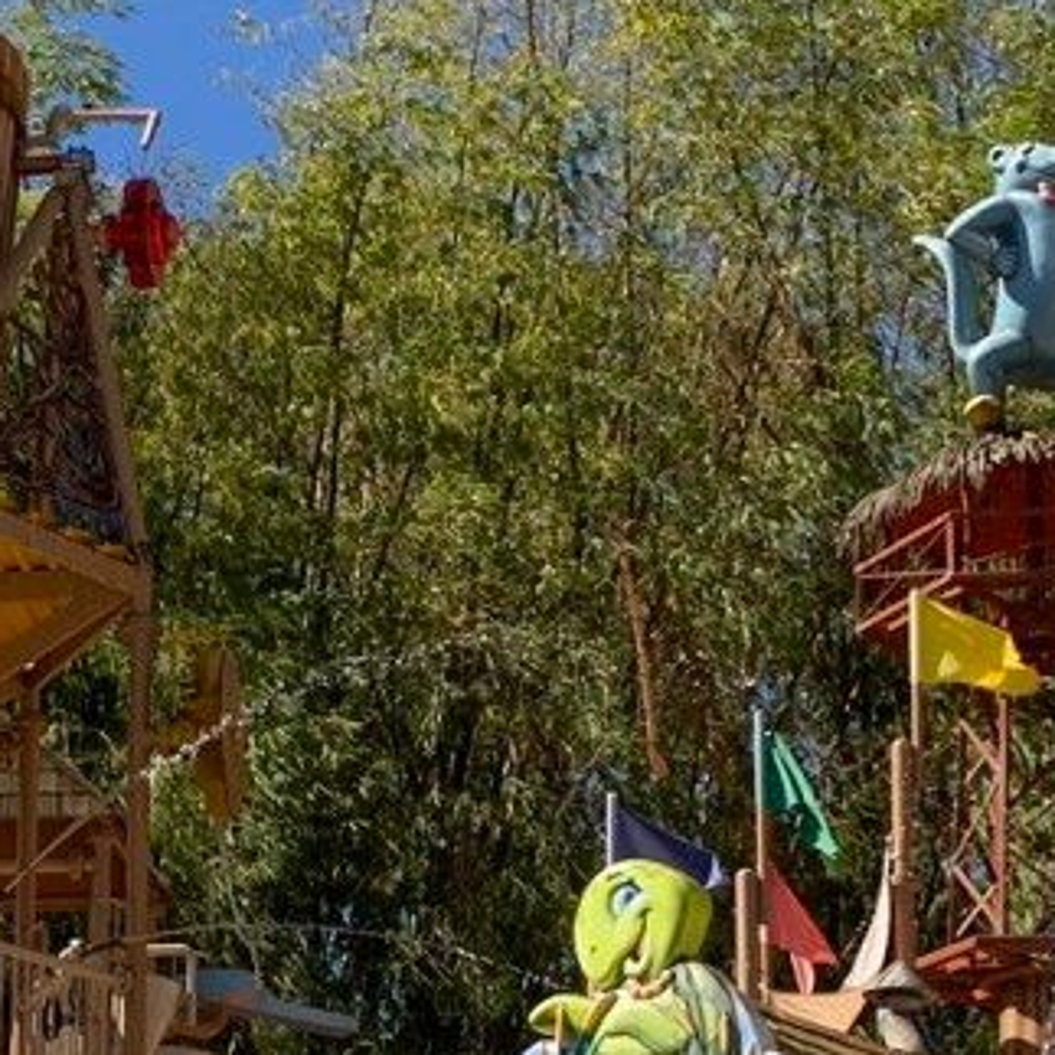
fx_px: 3931
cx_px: 173
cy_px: 990
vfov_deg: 15.1
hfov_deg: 15.2
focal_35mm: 114
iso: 25
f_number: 1.8
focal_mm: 4.25
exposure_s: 1/1634
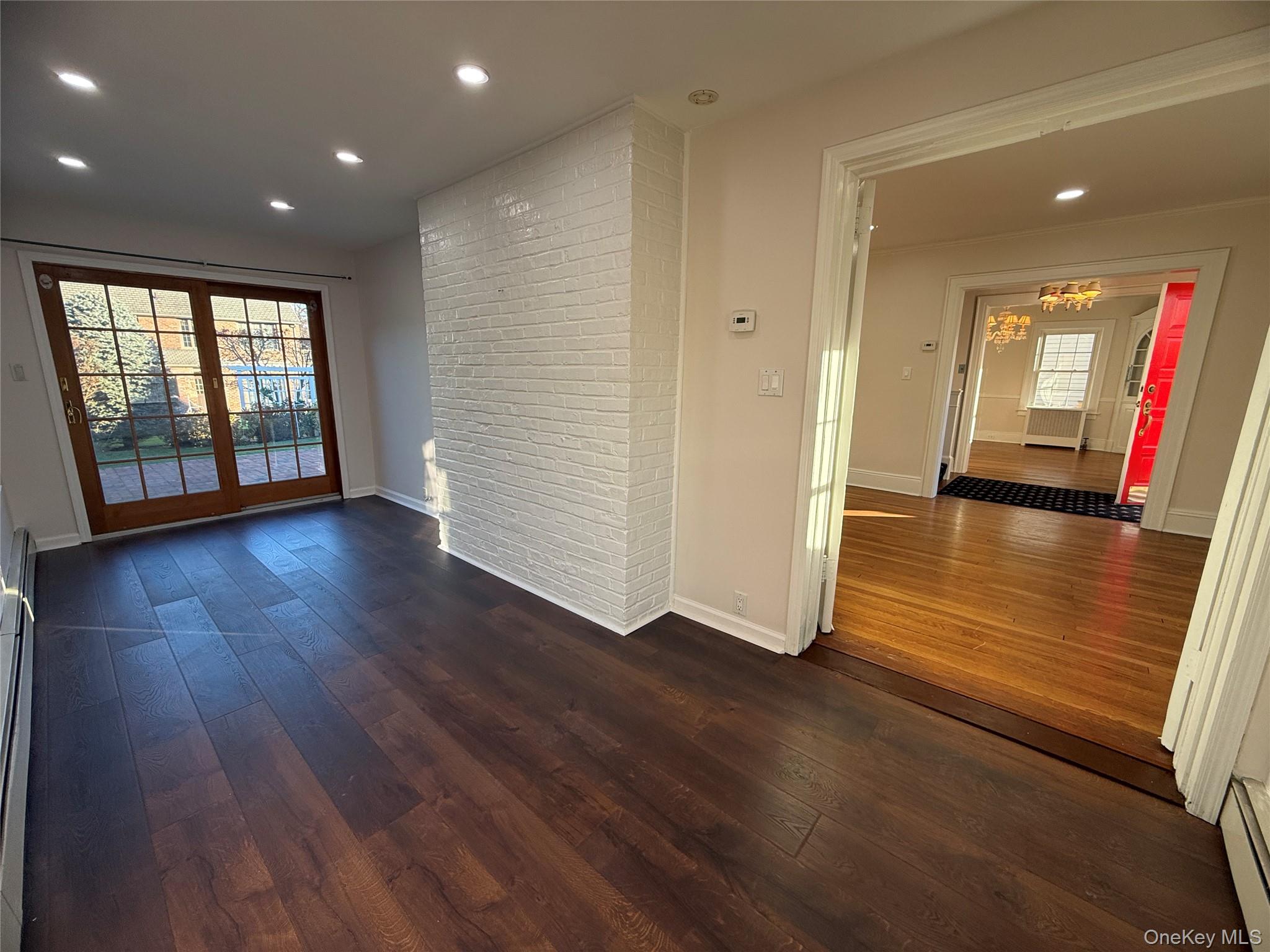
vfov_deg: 85.7
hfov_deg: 102.1
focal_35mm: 14
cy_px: 476
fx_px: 514
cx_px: 635
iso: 64
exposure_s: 1/105
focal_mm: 2.22
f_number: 2.2
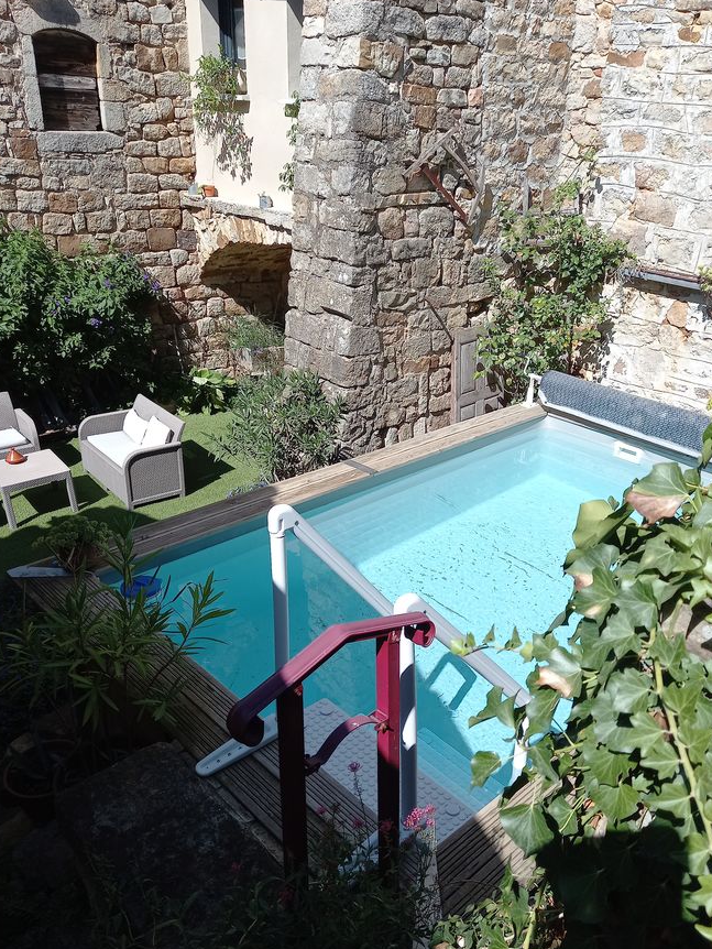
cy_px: 509
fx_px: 795
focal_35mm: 29
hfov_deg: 48.1
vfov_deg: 61.6
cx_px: 398
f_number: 2
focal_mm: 4.6
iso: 32
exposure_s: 1/665
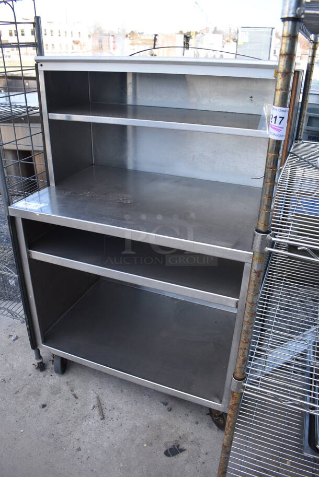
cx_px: 160
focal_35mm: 27
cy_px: 238
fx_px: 358
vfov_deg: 67.3
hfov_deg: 48.0
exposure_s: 1/160
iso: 200
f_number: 6.3
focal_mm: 18
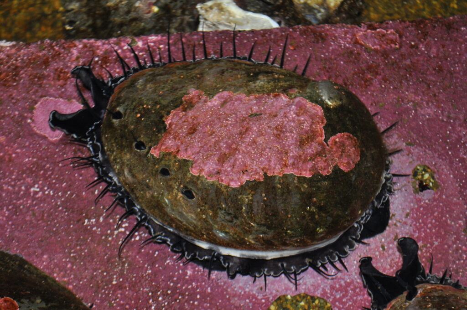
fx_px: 1069
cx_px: 234
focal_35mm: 82
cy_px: 155
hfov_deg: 24.6
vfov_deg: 16.5
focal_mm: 55
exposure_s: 1/60
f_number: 5.6
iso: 800
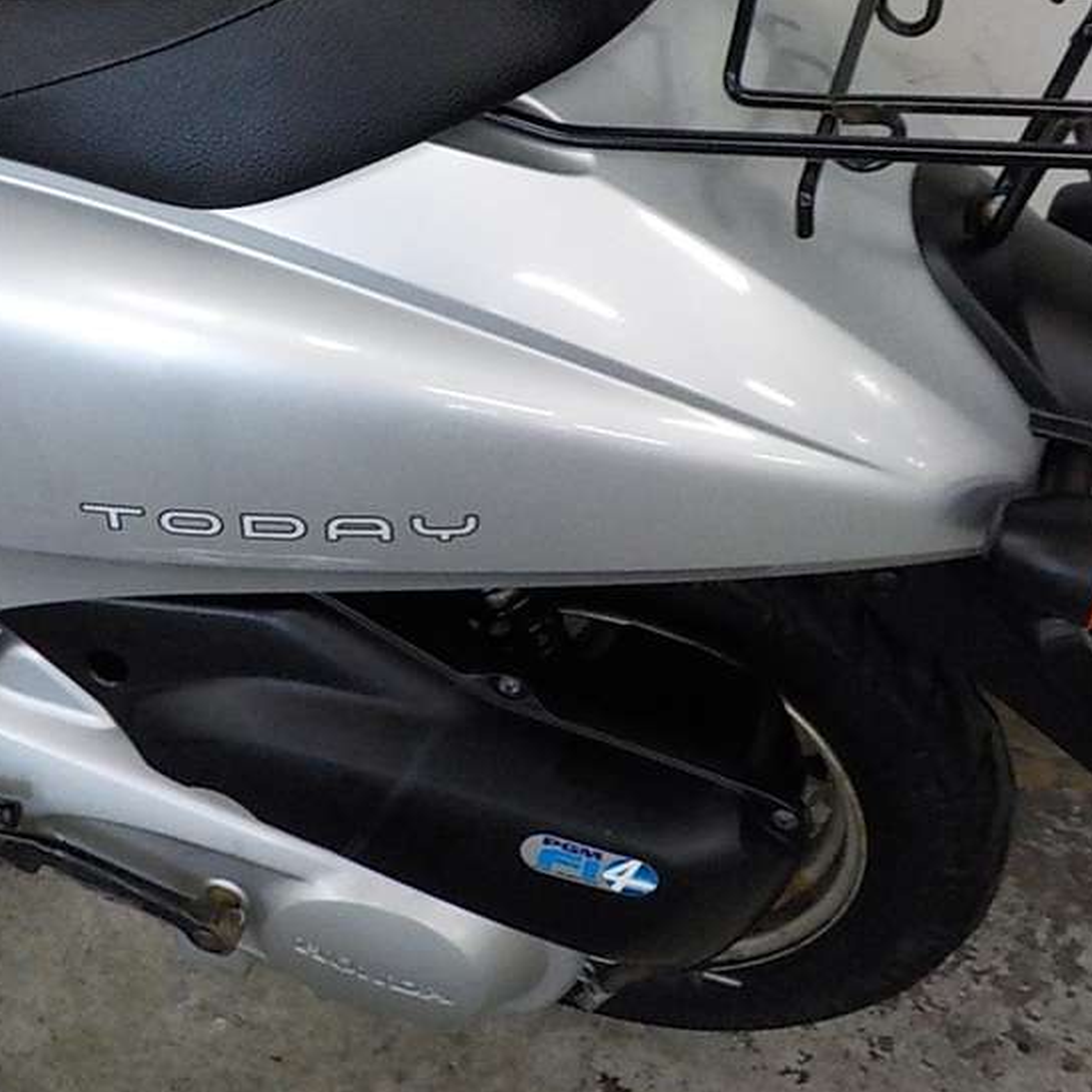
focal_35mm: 62
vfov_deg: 27.5
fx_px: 2213
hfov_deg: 27.0
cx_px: 178
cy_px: 343
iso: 360
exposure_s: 1/30
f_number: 3.3
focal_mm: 4.1
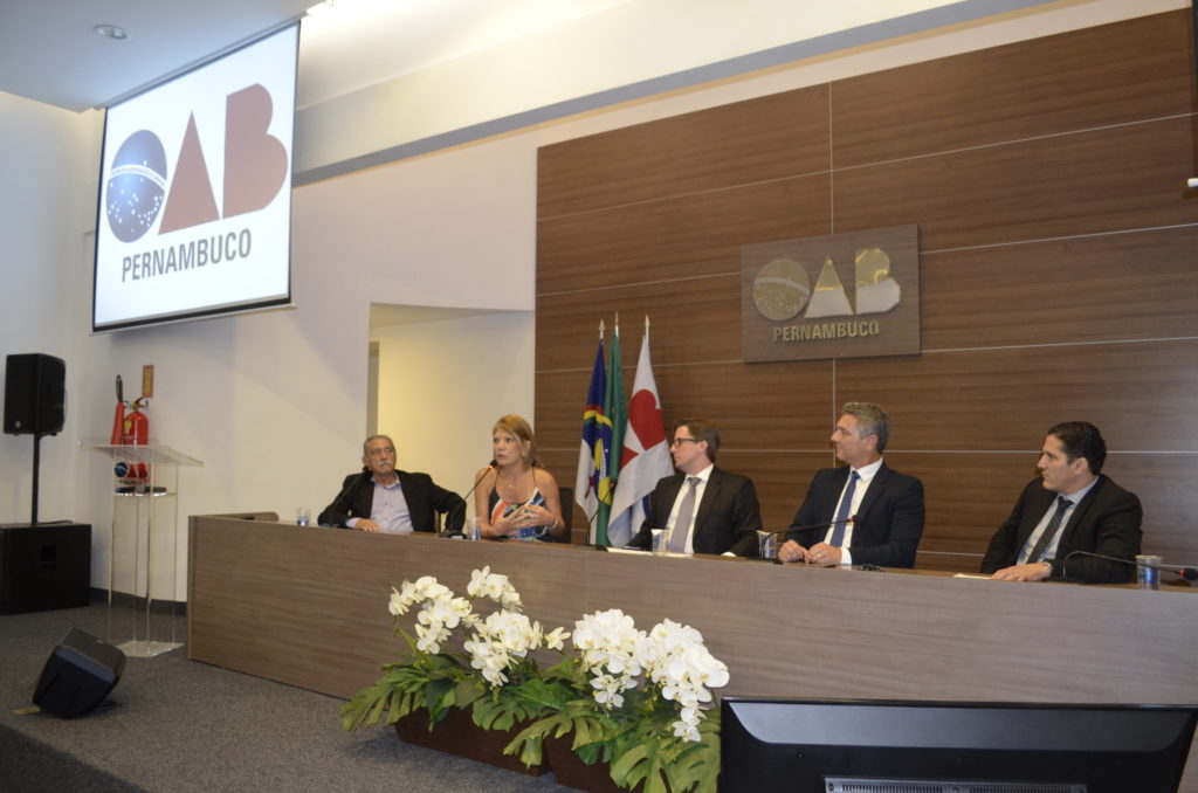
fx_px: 897
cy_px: 396
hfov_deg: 67.5
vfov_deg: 47.7
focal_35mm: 27
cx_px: 599
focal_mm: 18
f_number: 3.5
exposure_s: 1/60
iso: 1250
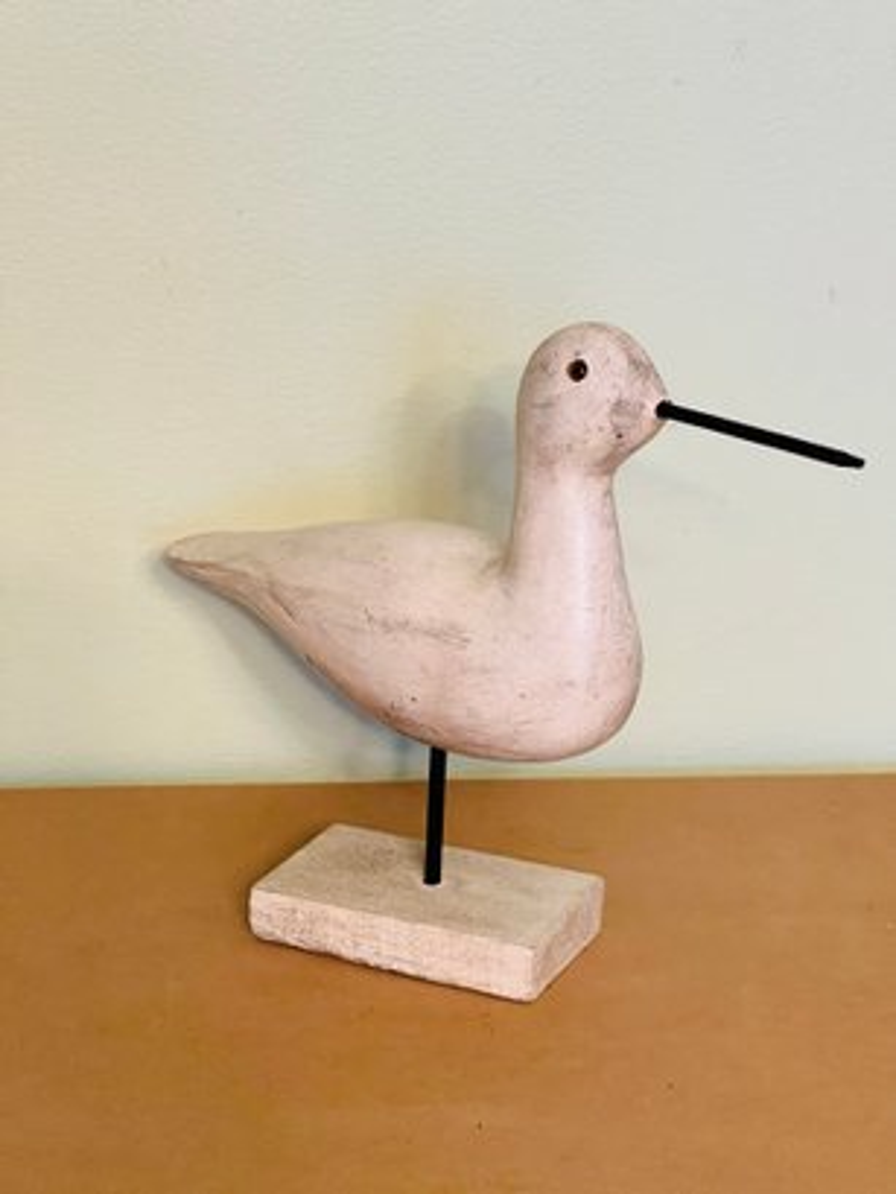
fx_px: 2656
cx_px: 448
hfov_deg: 19.1
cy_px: 597
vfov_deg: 25.3
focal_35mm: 77
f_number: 2.8
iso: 400
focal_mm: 9
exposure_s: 1/60
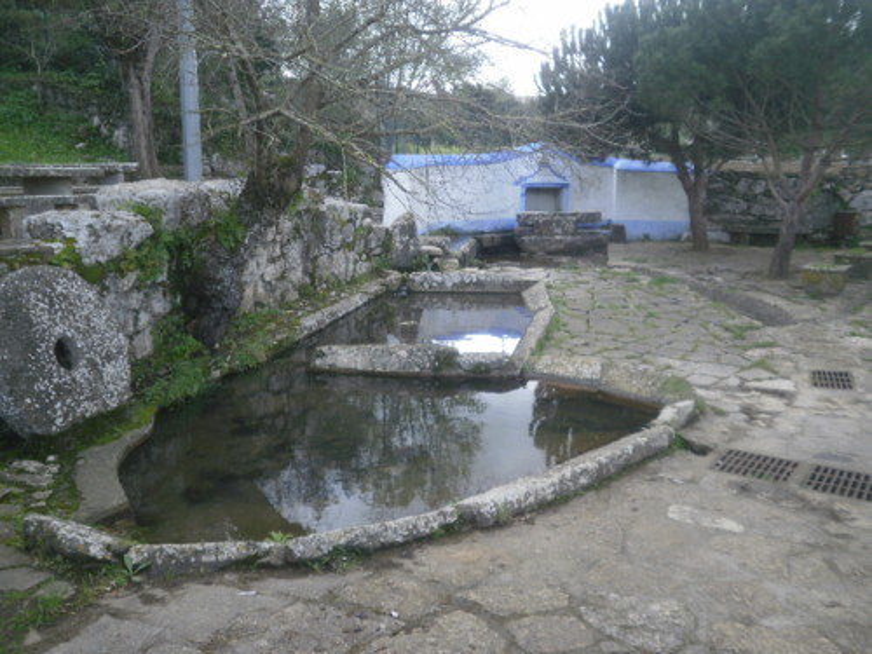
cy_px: 327
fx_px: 781
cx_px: 436
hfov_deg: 58.4
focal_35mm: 31
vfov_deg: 45.4
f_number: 2.9
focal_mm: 5.45
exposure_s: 1/200
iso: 100
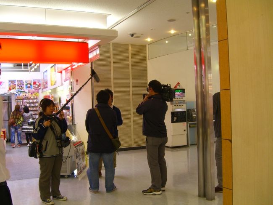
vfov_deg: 37.7
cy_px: 102
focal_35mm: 38
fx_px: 300
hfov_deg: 49.0
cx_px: 136
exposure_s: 1/50
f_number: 2.8
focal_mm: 7.9
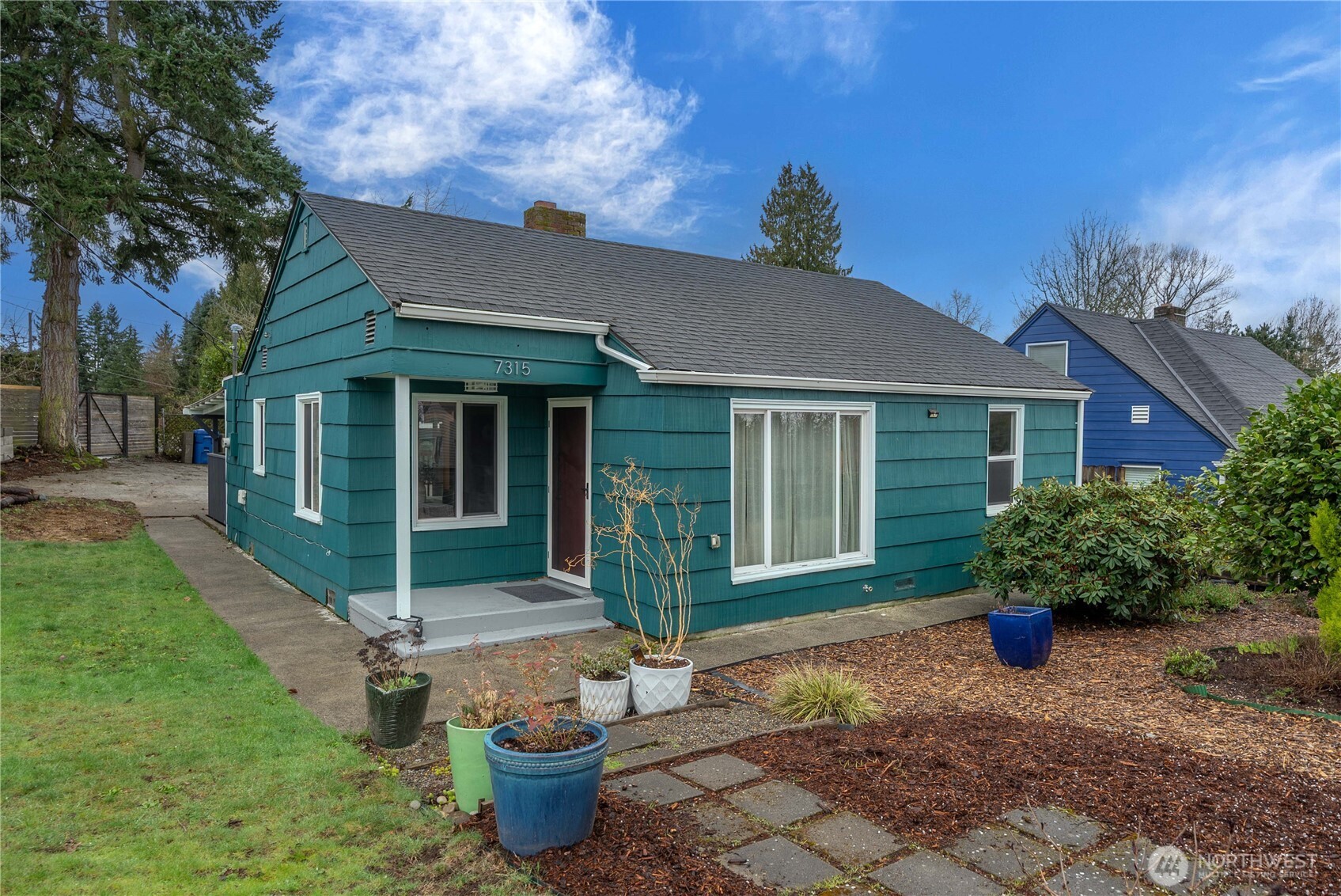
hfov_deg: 78.6
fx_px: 820
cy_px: 448
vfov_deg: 57.3
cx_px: 670
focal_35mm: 22
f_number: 7.1
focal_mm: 22
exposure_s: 1/30
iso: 80
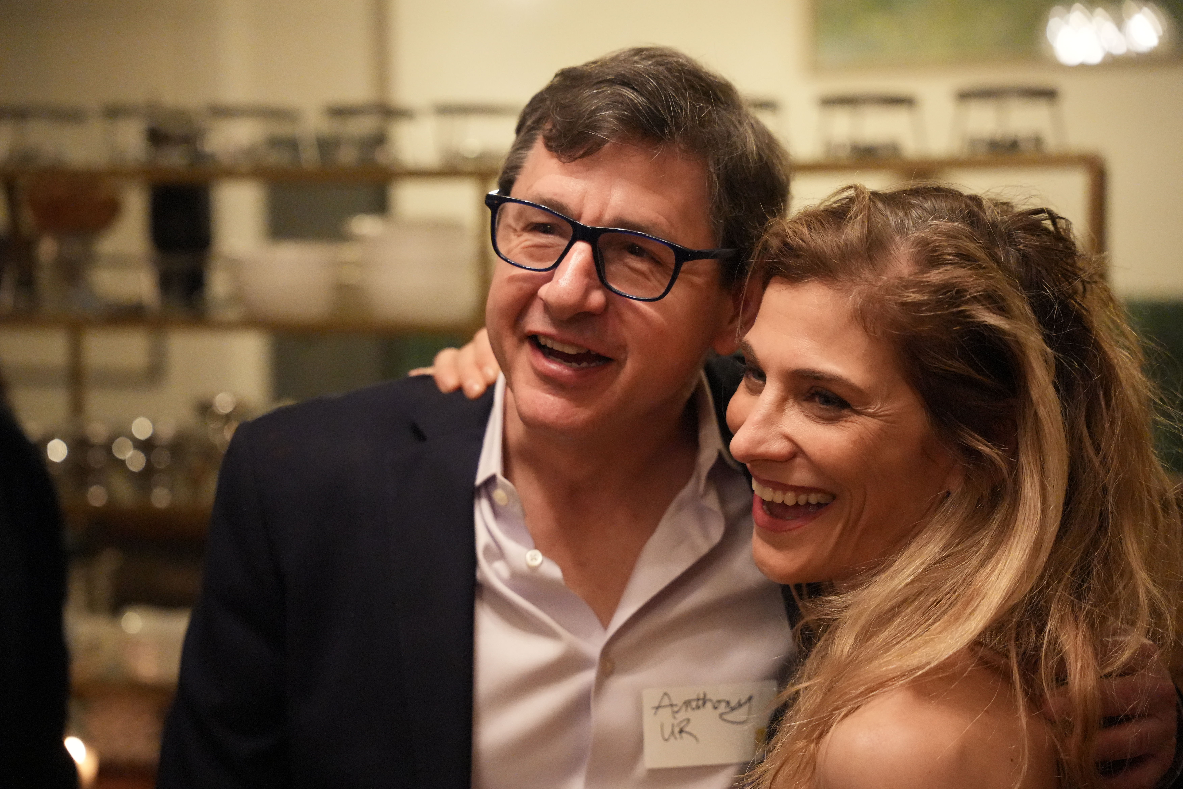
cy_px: 394
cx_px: 592
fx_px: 2300
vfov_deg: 19.5
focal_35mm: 70
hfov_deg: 28.8
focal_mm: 70
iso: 12800
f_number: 2.8
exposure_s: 1/500
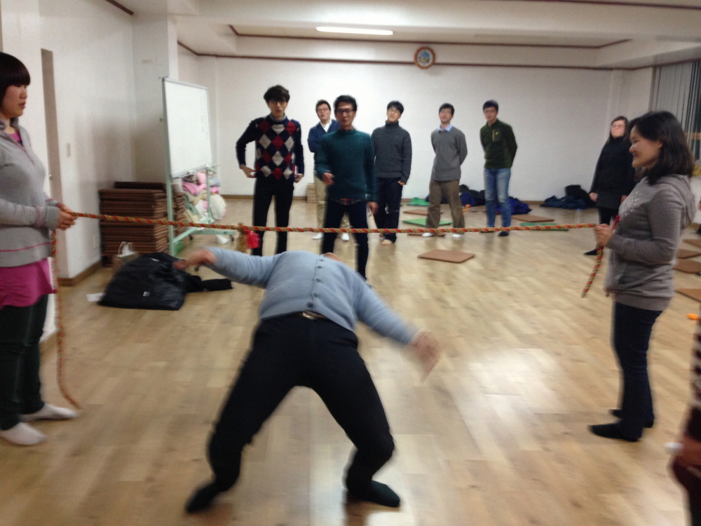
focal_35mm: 33
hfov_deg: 55.4
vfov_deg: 42.9
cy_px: 263
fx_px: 668
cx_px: 350
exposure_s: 1/20
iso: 125
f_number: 2.4
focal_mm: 4.13
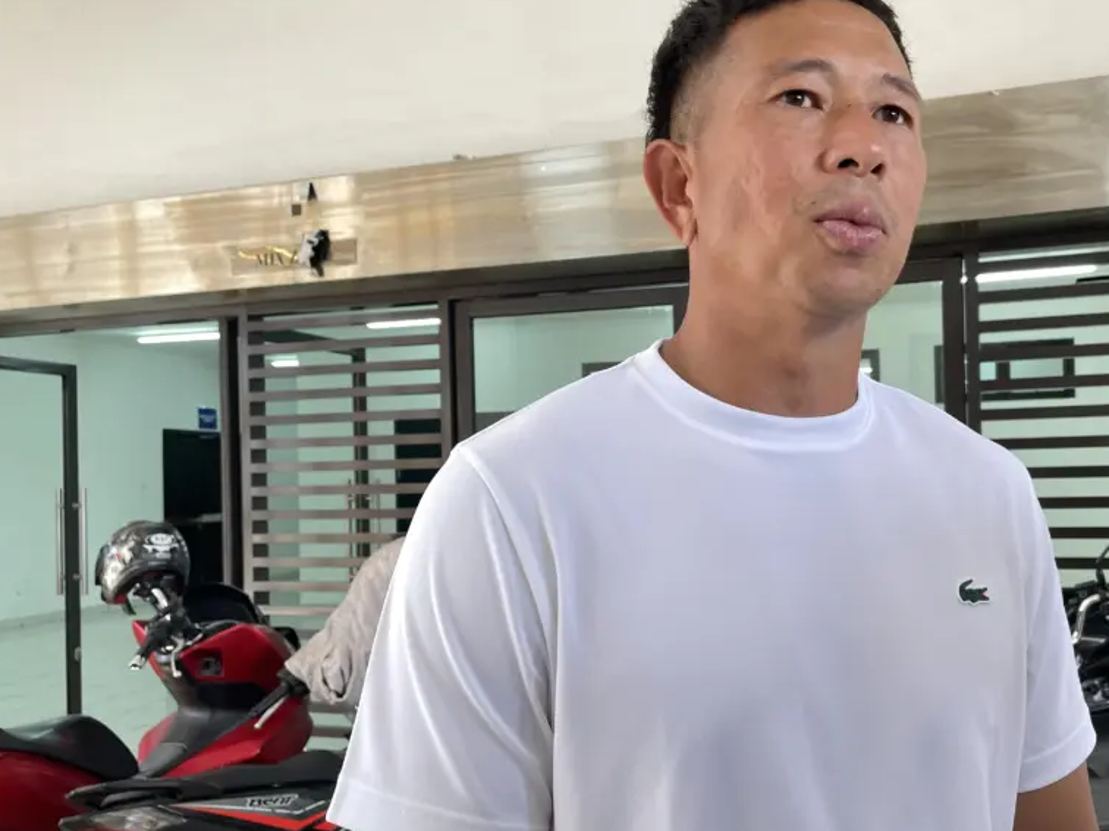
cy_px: 465
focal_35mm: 33
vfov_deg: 42.9
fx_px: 1057
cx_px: 676
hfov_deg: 54.9
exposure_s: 1/100
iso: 80
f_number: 1.6
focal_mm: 4.2
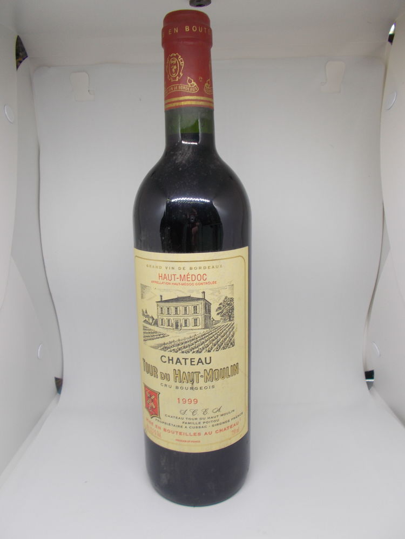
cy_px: 270
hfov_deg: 53.1
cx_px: 202
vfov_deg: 67.3
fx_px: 406
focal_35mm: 26
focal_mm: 4.6
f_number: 3.2
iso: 80
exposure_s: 1/30
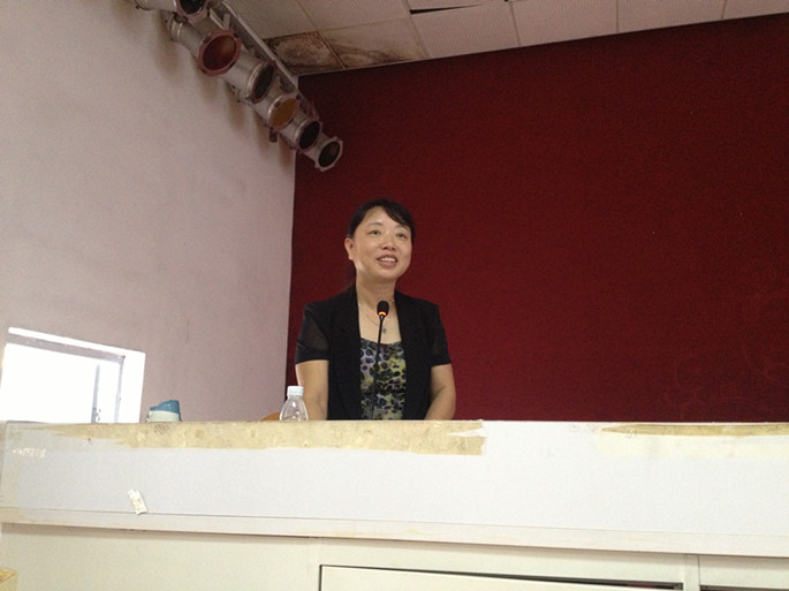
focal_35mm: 35
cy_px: 296
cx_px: 394
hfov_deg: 52.7
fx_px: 797
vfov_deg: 40.7
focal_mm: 4.28
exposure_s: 1/20
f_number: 2.4
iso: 400
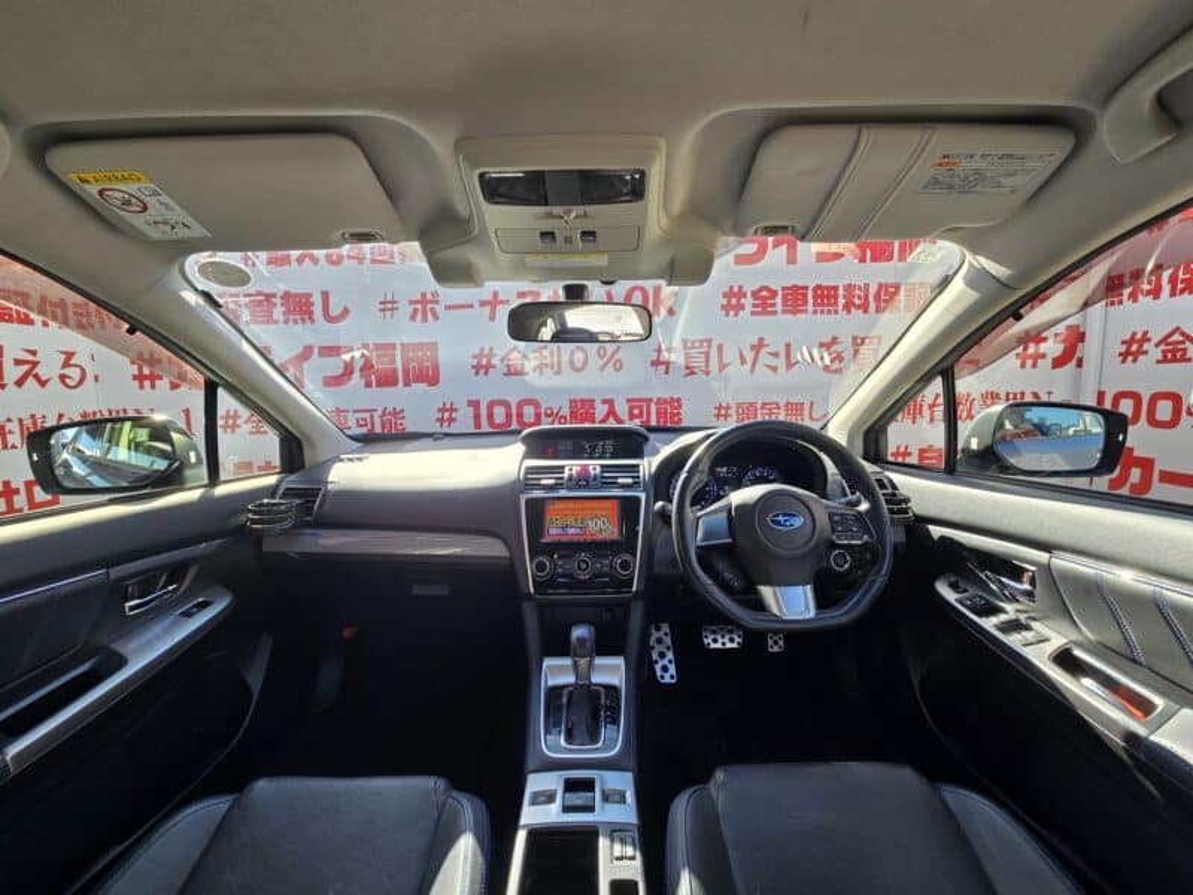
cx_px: 596
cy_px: 448
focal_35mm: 13
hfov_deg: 106.2
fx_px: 448
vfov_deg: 89.9
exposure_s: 1/203
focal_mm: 2.2
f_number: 2.2
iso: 50
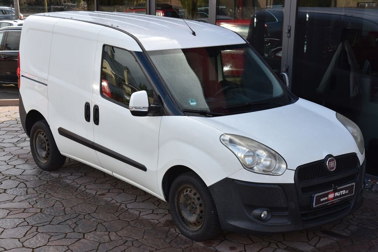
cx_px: 189
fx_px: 651
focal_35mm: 62
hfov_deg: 32.4
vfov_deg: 21.9
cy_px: 126
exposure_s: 1/250
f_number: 8
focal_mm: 62
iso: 500
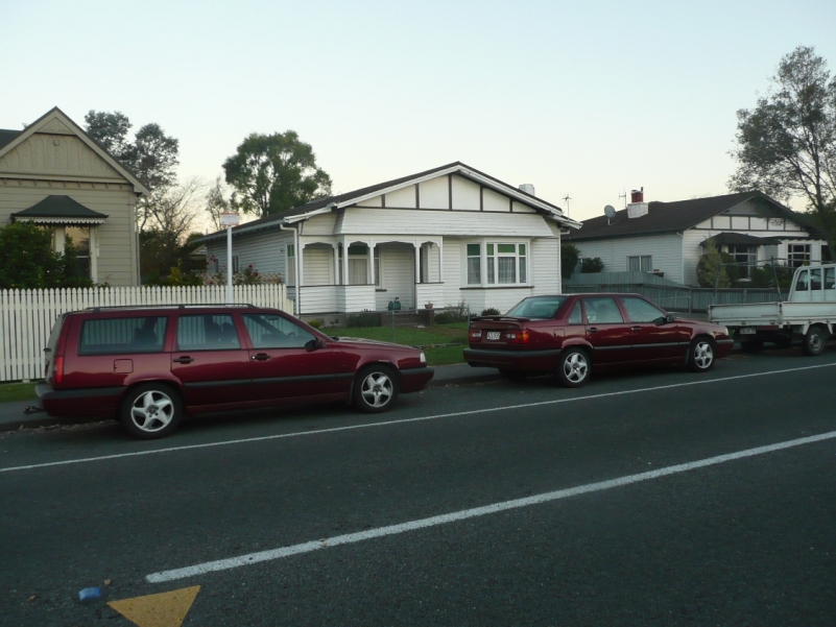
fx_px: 725
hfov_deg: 60.0
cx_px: 418
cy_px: 314
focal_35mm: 30
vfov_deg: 46.8
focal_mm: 4.9
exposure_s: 1/100
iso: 200
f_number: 3.4
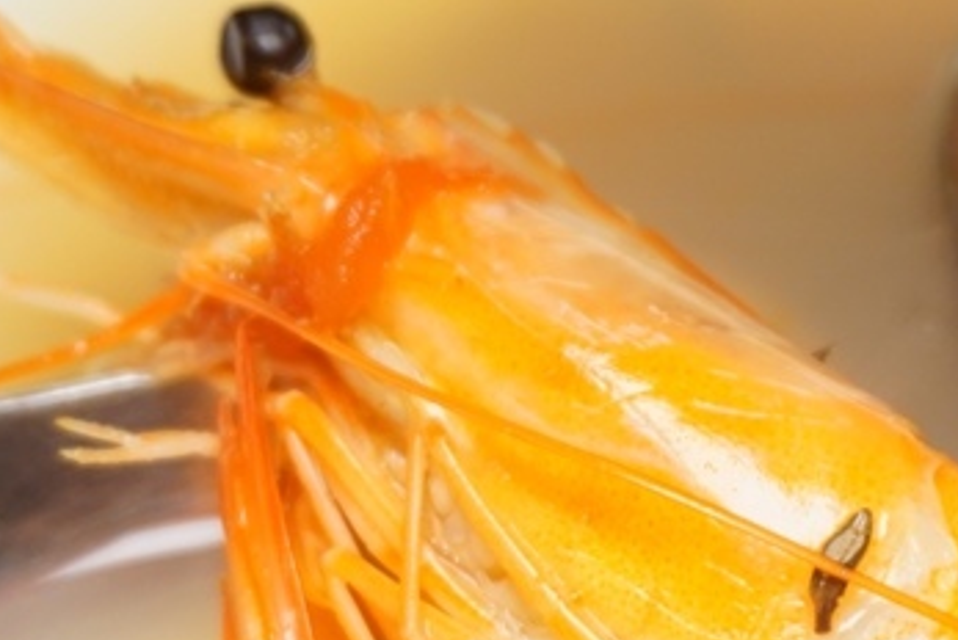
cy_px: 694
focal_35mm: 119
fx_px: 3182
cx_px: 825
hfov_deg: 16.9
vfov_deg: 11.3
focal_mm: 27
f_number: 4.5
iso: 500
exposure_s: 1/60
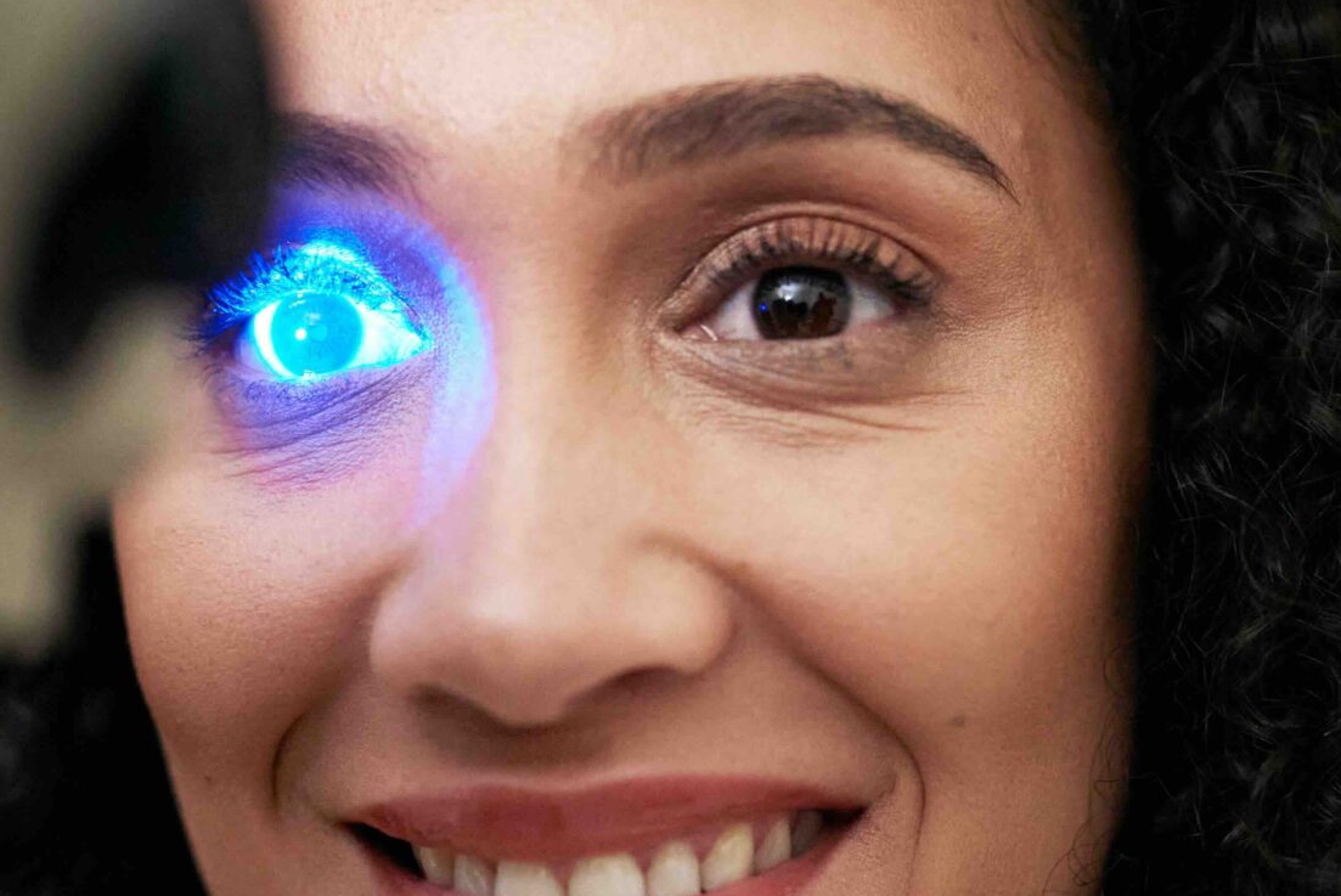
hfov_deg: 17.6
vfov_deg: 11.8
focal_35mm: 116
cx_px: 663
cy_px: 498
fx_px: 4324
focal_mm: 50
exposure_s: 1/320
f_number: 1.8
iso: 400
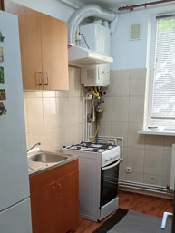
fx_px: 283
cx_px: 73
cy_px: 160
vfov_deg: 44.0
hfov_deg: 34.3
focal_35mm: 42
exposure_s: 1/33.3
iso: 756
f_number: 1.9
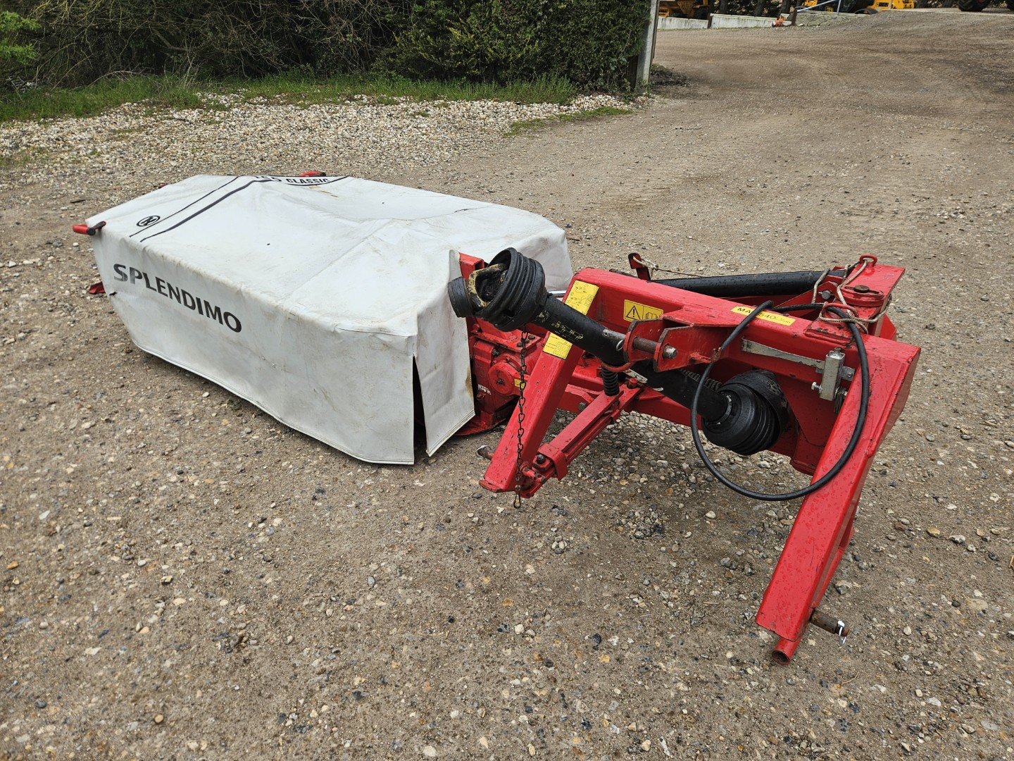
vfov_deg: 58.9
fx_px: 674
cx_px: 507
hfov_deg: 73.9
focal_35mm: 23
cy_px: 380
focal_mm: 5.4
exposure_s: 1/397
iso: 25
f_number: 1.8
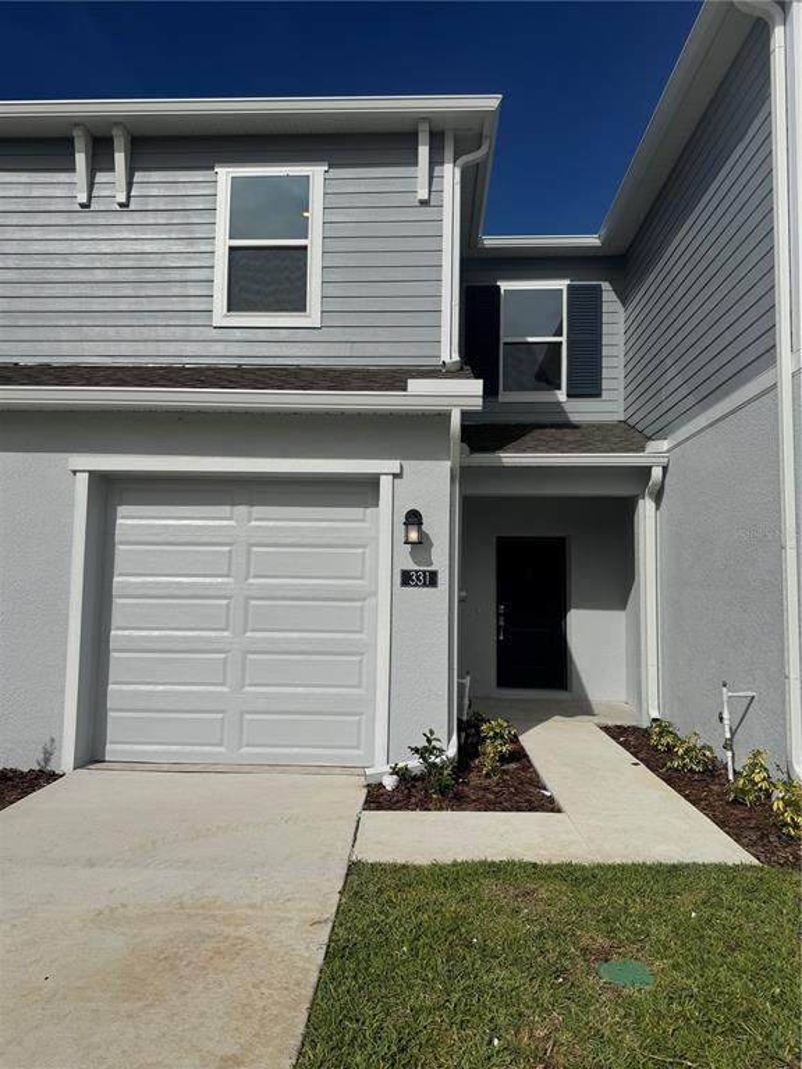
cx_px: 401
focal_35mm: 24
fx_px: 741
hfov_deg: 56.8
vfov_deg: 71.6
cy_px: 534
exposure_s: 1/12346
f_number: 1.78
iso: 64
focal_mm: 6.76
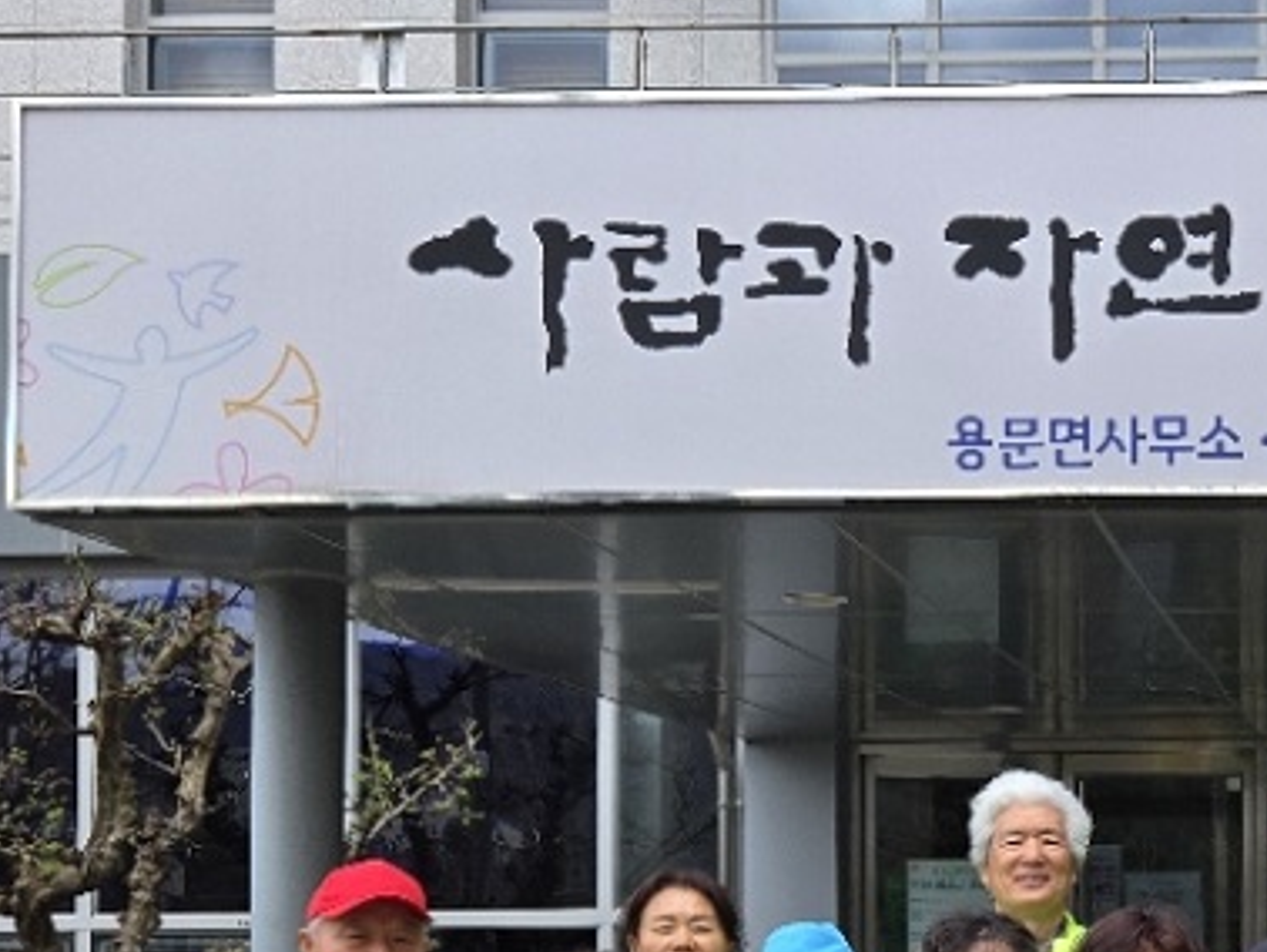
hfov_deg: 25.0
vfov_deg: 19.8
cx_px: 1344
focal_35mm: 73
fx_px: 2674
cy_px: 841
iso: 80
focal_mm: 5.4
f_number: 1.8
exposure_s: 1/2016
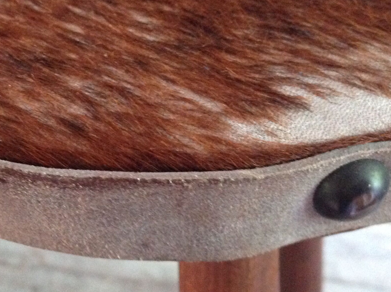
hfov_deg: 33.1
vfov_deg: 25.1
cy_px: 173
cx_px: 138
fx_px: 654
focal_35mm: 58
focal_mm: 4.28
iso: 640
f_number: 2.4
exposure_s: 1/15
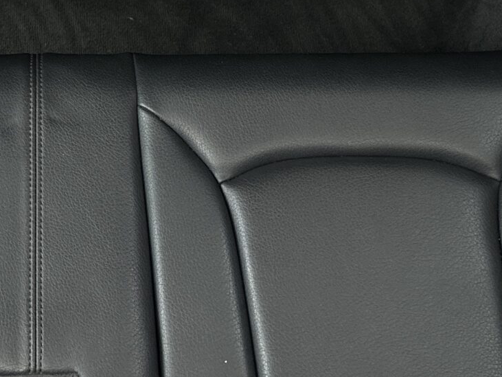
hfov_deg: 22.7
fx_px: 1219
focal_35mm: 84
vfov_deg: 17.2
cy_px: -8
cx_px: 50
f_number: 1.78
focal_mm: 6.86
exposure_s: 1/61
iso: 250
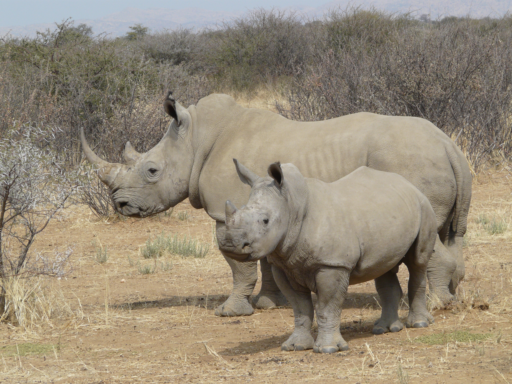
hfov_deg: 10.6
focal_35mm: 186
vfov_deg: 8.0
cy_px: 192
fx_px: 2751
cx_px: 256
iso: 100
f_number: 5.6
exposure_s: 1/500
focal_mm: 30.6
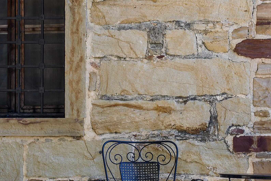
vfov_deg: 8.7
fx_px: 1182
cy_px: 116
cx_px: 83
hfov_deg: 13.1
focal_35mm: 157
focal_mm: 50
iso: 250
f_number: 6.3
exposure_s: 1/400
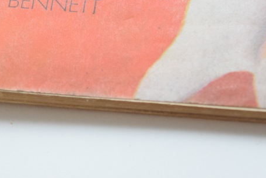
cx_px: 50
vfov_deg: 7.5
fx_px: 1338
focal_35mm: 181
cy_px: -14
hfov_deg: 11.3
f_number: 5.6
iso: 1400
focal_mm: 55
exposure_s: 1/60
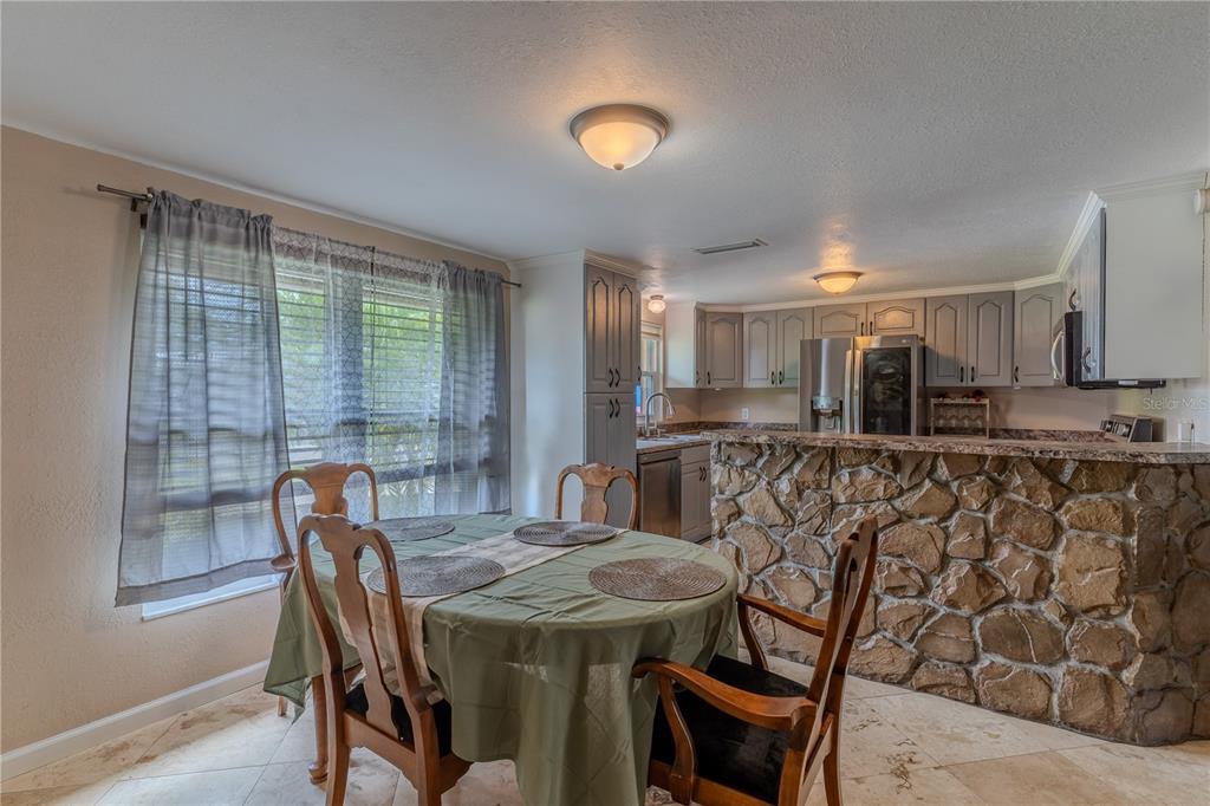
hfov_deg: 93.3
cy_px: 403
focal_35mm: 17
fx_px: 571
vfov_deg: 70.4
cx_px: 605
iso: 100
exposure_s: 1/40
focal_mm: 17
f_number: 8
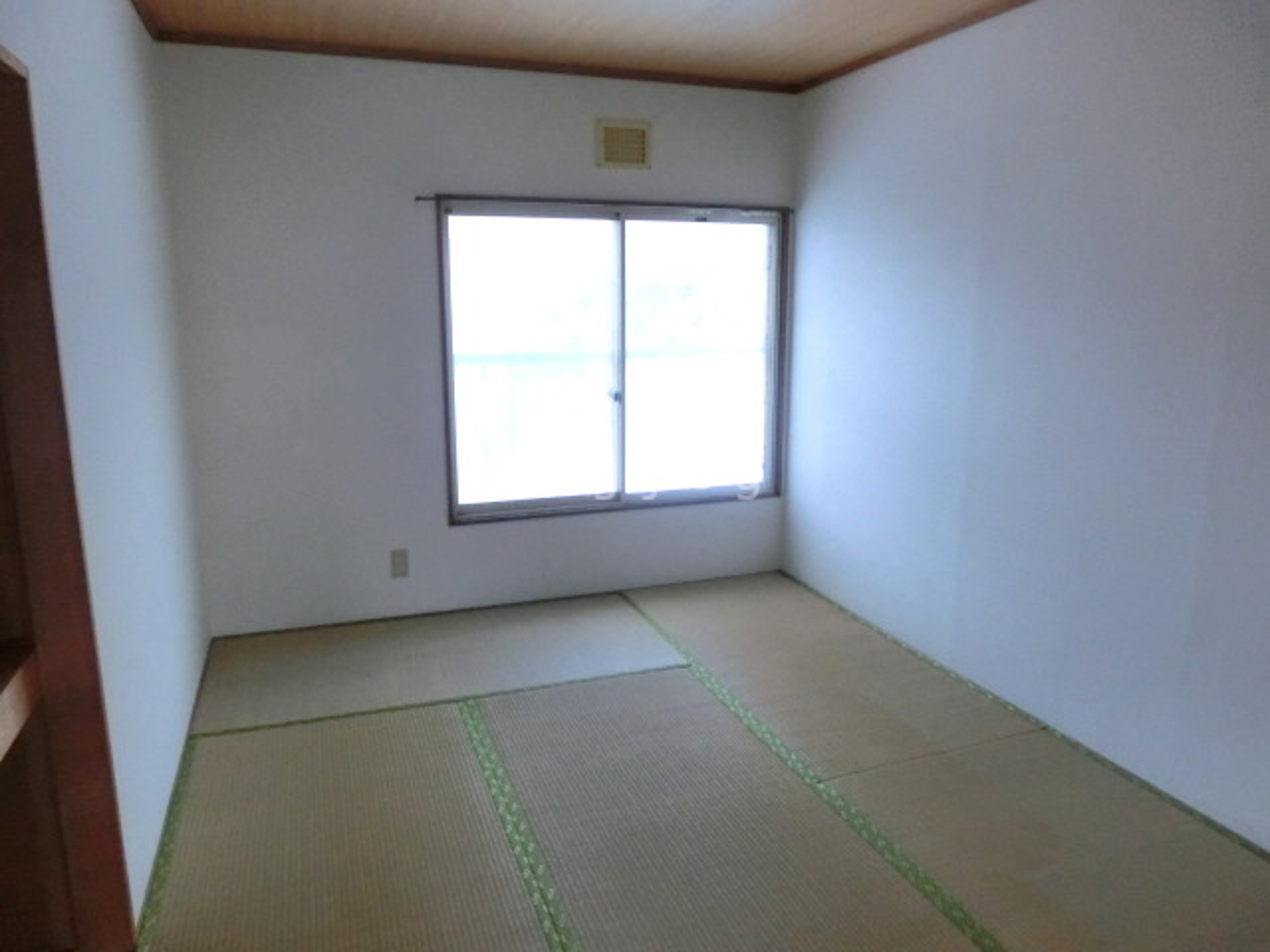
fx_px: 881
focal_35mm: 24
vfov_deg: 56.8
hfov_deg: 71.6
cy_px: 476
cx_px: 635
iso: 800
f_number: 3
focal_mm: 4.24
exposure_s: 1/125
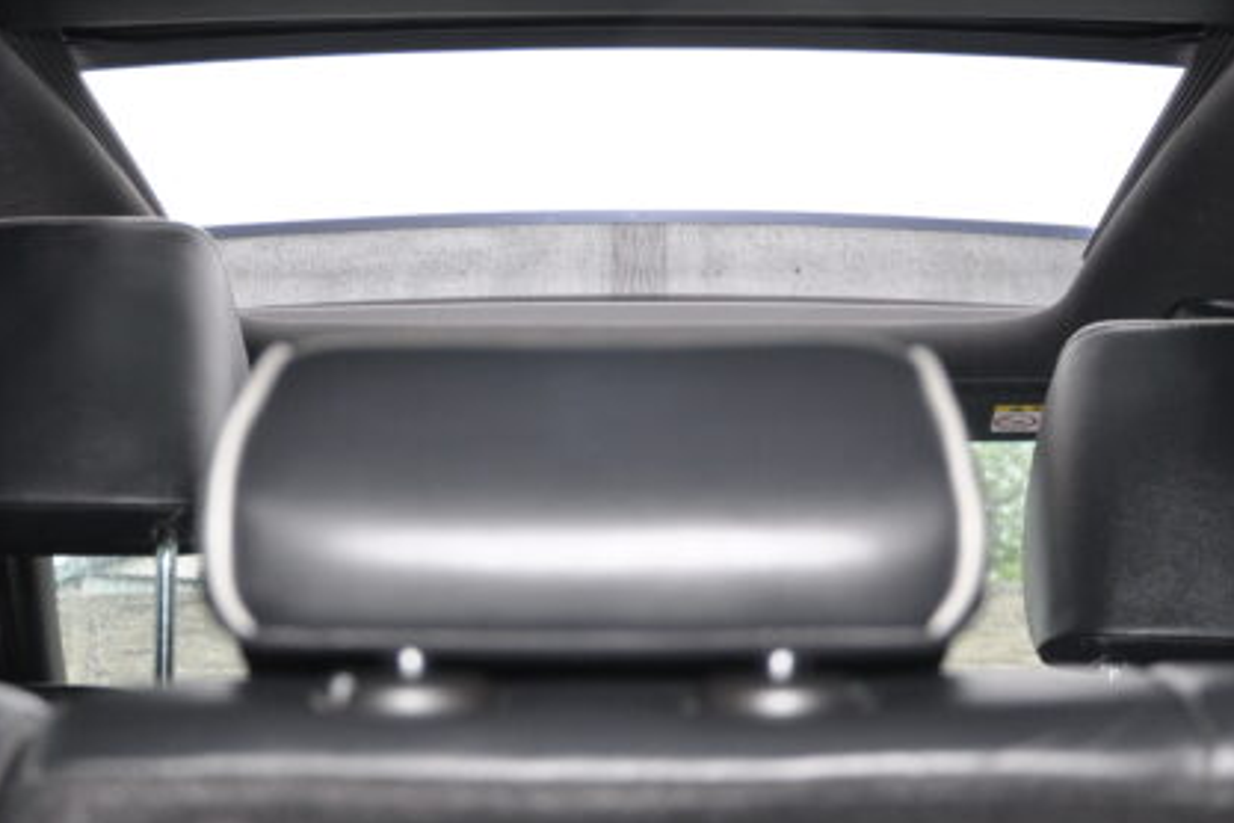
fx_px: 2365
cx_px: 571
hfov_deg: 29.2
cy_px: 292
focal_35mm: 69
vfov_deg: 19.7
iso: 720
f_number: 4.2
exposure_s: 1/125
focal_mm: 32
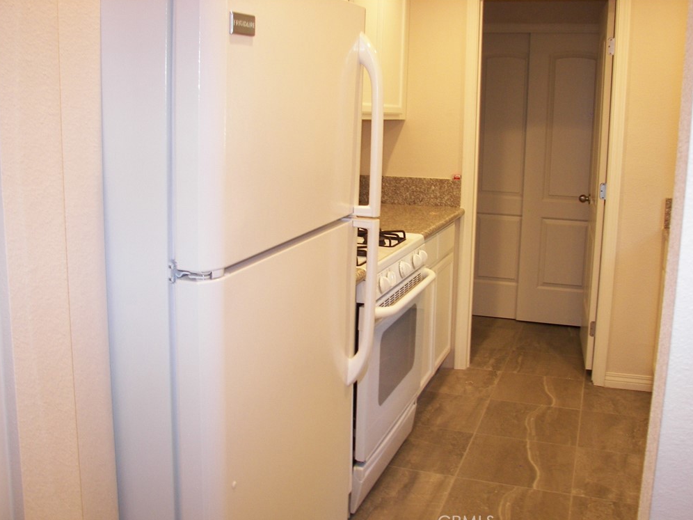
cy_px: 265
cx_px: 349
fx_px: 741
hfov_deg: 50.1
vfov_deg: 38.7
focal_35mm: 37
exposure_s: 1/25
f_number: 2.8
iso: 100
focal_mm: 6
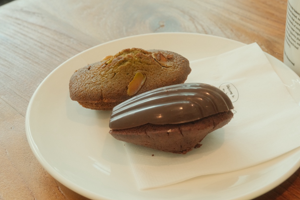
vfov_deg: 19.2
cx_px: 151
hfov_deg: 28.5
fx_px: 592
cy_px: 99
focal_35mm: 71
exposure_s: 1/125
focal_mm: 46.7
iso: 3200
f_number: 8
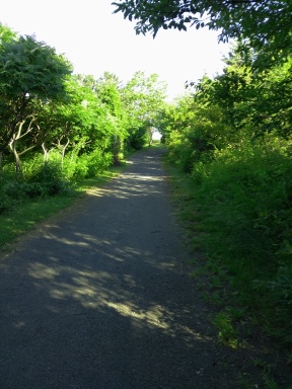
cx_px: 146
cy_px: 194
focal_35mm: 20
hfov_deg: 66.0
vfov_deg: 81.7
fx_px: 225
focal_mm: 3.46
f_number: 2.2
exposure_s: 1/120
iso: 101
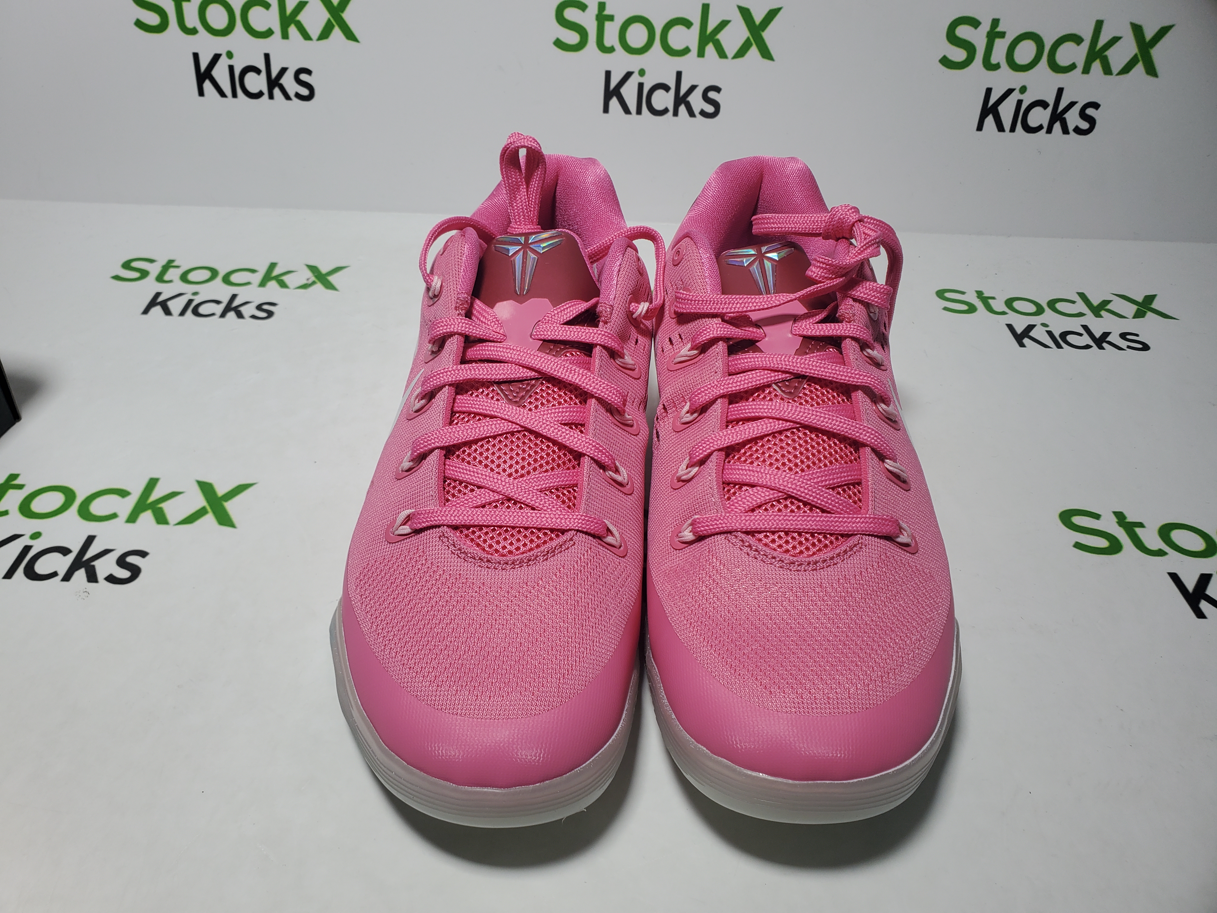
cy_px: 456
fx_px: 914
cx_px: 608
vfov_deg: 53.1
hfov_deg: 67.3
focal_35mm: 26
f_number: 2.4
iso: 50
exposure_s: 1/310
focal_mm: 4.3
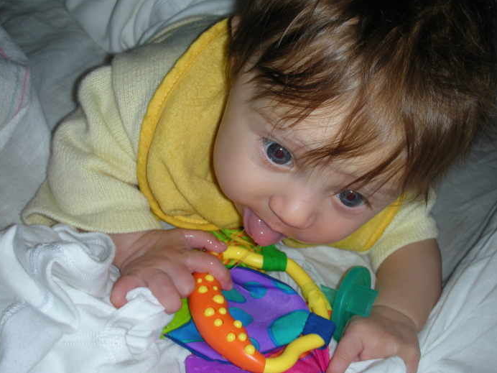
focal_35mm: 47
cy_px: 188
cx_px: 249
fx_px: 675
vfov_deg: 30.9
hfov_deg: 40.4
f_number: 9.1
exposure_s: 1/60
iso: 50
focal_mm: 7.7
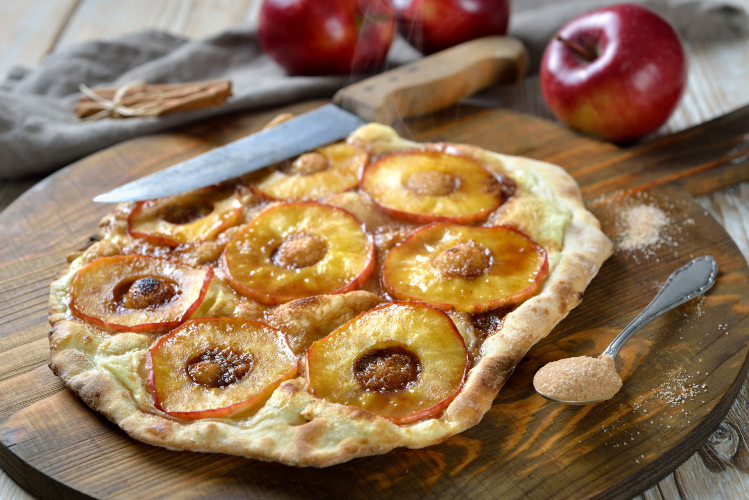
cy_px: 250
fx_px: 1249
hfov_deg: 33.4
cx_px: 374
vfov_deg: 22.6
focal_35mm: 60
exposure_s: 1/160
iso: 100
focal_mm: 60
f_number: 8
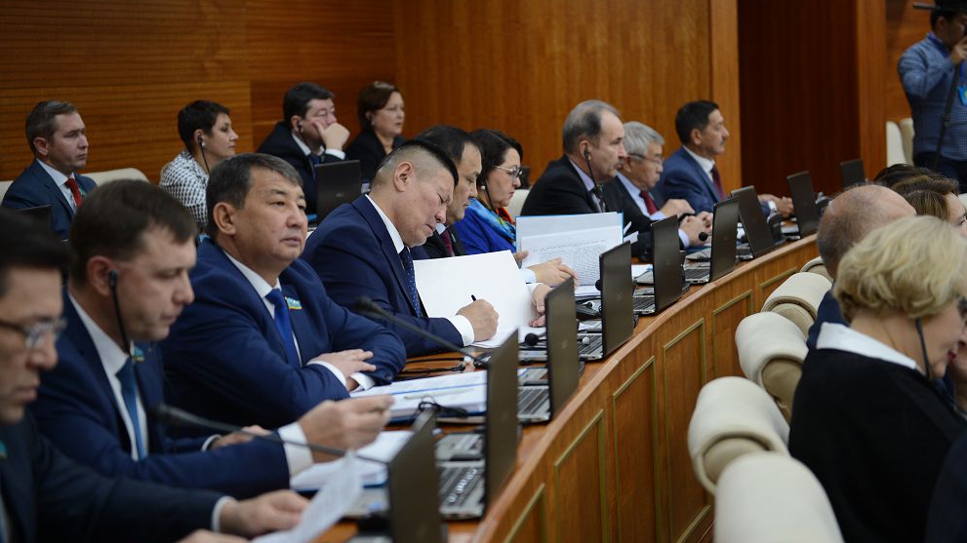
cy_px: 252
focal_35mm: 74
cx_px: 487
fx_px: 1897
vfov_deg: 16.3
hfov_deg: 28.6
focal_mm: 70
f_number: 2.8
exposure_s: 1/320
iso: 2000
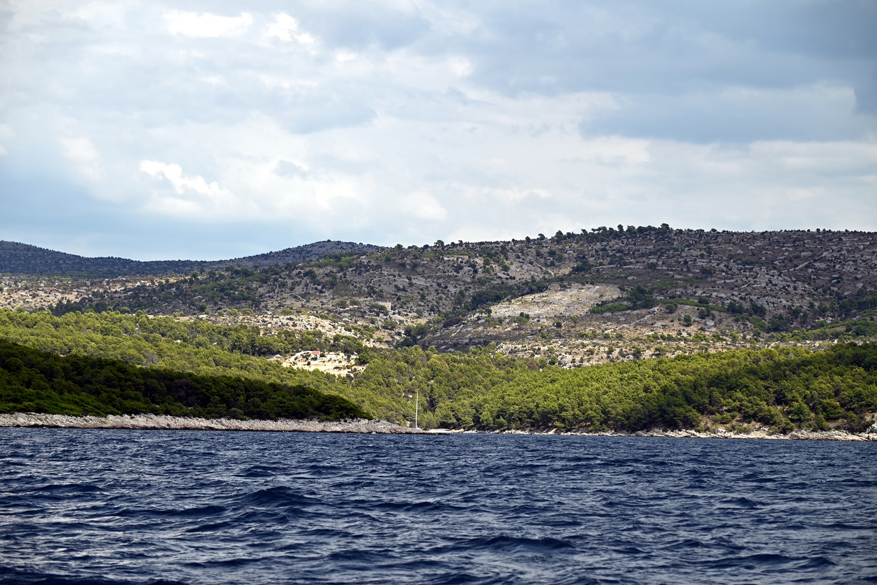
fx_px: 3045
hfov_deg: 16.4
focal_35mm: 125
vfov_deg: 11.0
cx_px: 438
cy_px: 292
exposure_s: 1/640
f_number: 7.1
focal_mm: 125
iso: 100
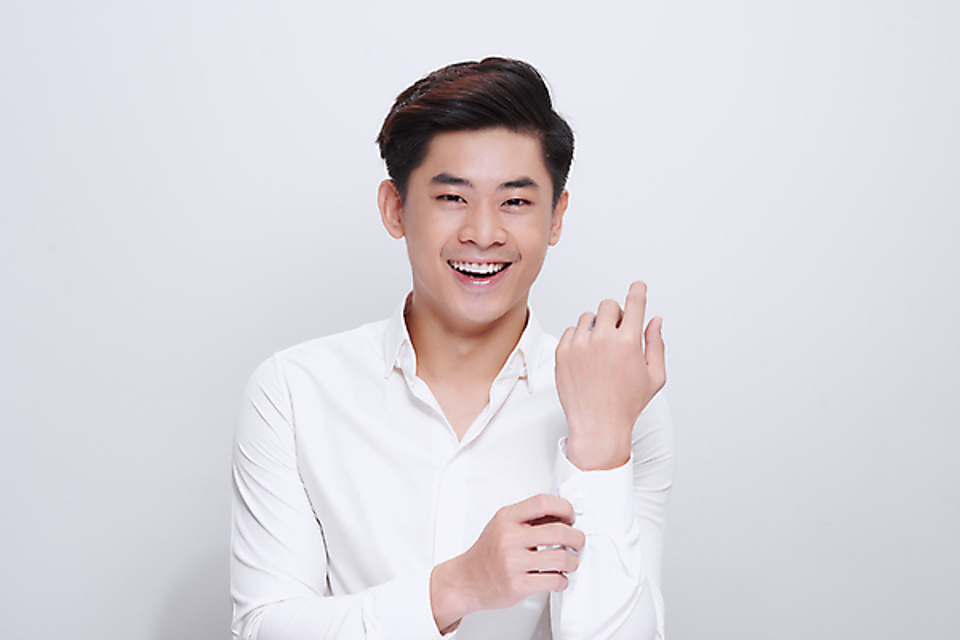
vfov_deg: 16.1
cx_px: 480
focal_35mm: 85
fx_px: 2266
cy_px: 320
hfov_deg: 23.9
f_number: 5.6
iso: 100
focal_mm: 85
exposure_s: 1/160
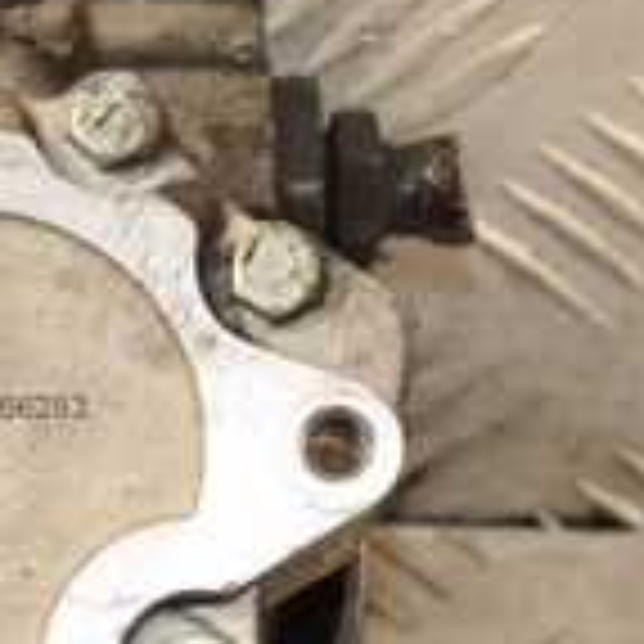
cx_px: 36
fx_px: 6251
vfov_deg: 5.9
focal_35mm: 297
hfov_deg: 5.9
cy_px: 459
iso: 800
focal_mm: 52
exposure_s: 1/200
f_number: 6.3
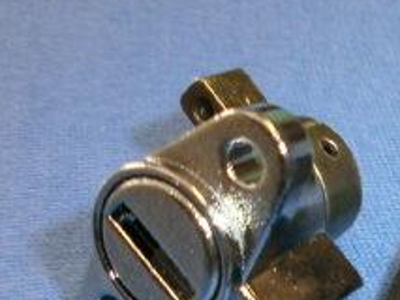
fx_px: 937
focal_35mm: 81
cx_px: 464
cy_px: 351
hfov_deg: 22.4
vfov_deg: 17.5
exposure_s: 1/30
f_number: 2.9
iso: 125
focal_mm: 4.8
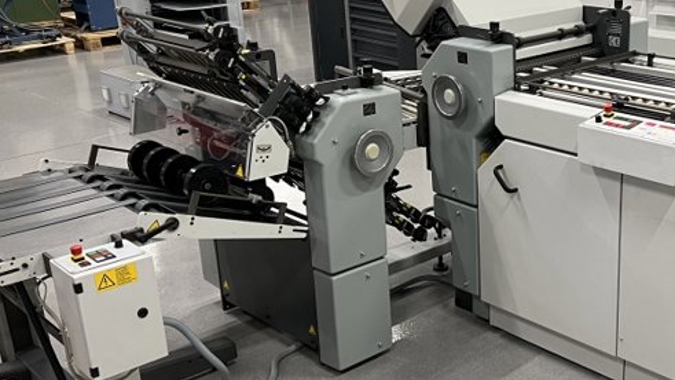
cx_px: 520
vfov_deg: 23.5
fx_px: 913
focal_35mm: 51
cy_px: 222
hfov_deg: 39.3
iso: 125
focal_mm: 5.7
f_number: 1.5
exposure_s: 1/91
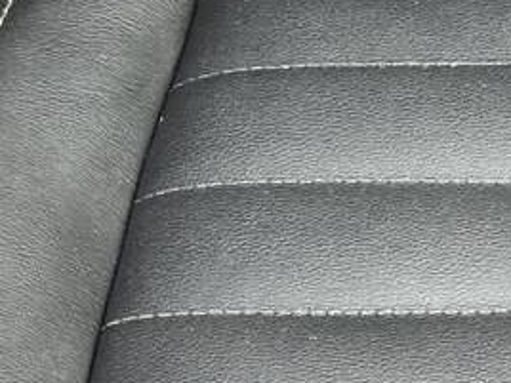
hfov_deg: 12.5
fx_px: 2288
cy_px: 246
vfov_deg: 9.6
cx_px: 595
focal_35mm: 155
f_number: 1.6
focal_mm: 5.1
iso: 50
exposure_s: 1/182
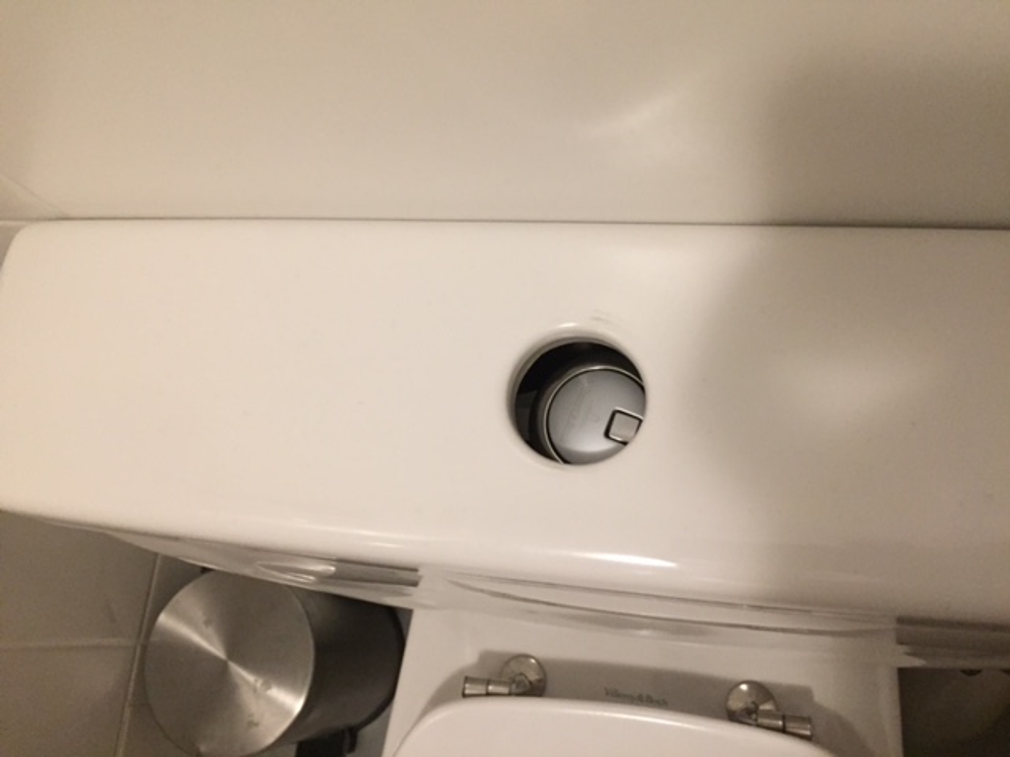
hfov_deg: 61.7
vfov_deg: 48.2
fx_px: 846
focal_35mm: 29
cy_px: 378
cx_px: 505
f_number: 2.2
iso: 250
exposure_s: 1/20
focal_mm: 4.15
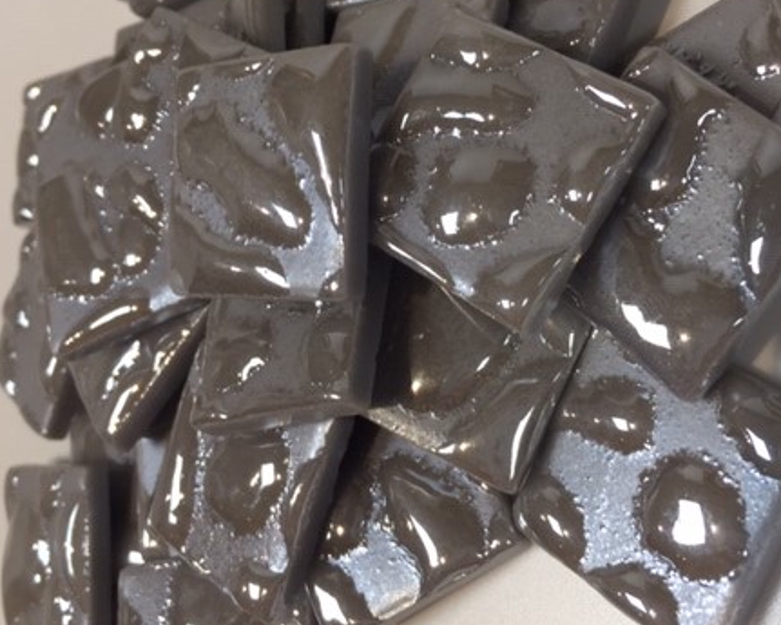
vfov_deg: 39.1
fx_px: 879
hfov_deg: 47.9
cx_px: 390
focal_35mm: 38
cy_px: 267
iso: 40
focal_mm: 4.15
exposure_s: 1/50
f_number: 2.2
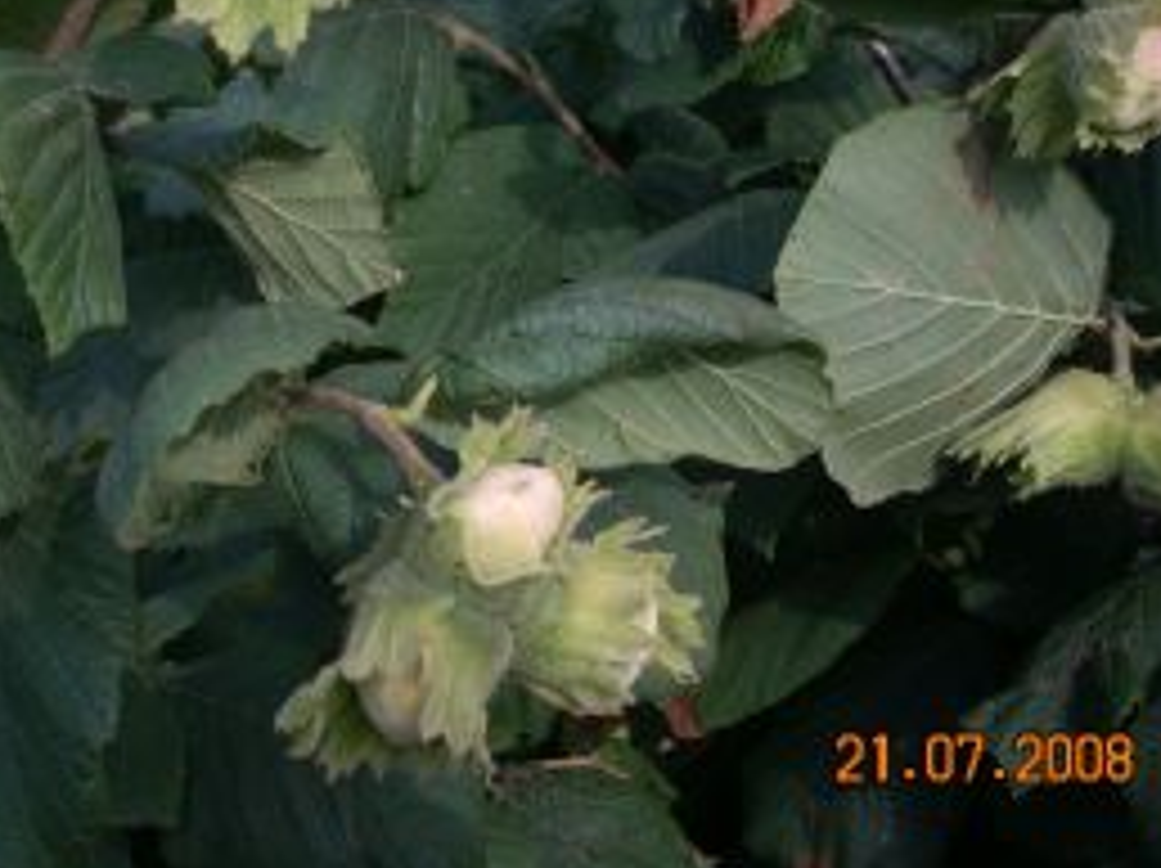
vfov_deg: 23.7
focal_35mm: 61
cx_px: 439
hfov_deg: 31.6
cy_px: 191
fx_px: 2044
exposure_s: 1/402
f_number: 2.8
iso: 64
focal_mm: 6.2
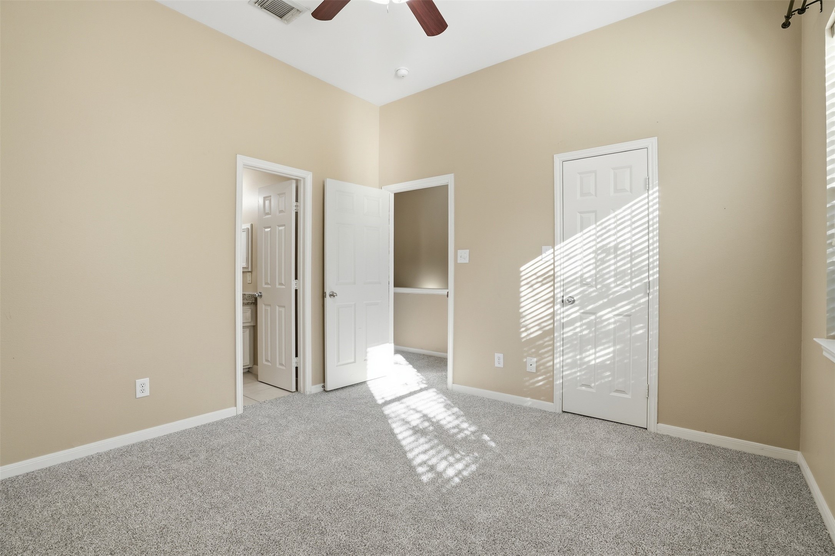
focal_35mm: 16
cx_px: 418
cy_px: 278
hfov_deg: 96.7
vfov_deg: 73.7
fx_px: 371
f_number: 8
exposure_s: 1/60
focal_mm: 16
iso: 200
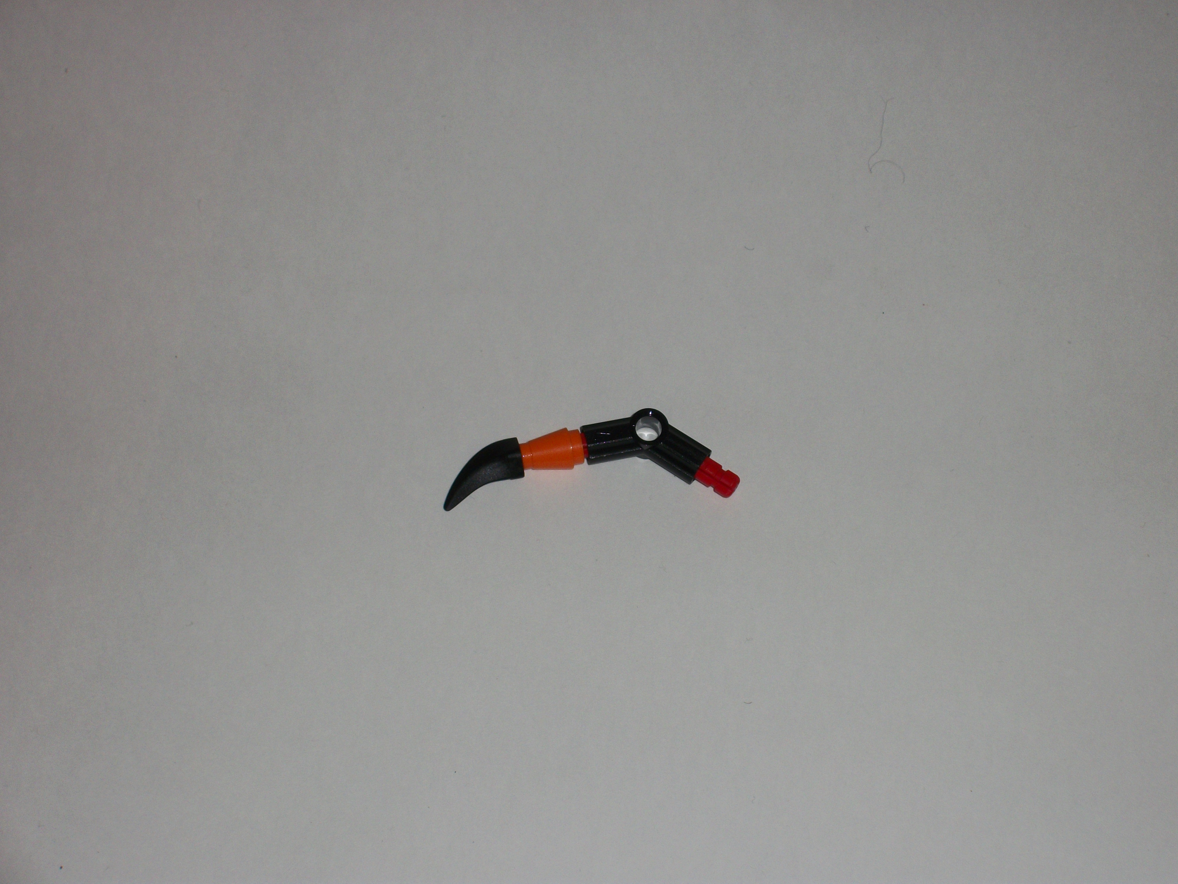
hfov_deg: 18.7
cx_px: 589
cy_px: 442
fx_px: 3573
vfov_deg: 14.1
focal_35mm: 105
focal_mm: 18.8
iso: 80
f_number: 5.7
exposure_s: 1/60
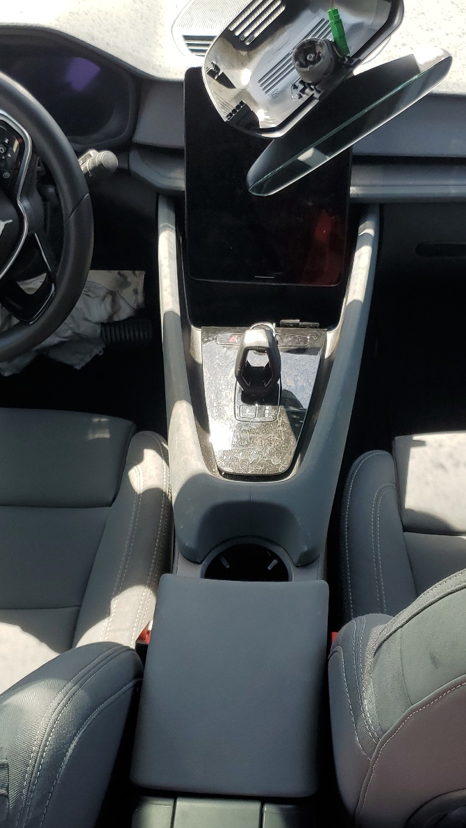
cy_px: 416
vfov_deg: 52.8
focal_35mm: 38
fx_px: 835
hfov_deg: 31.2
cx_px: 235
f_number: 1.5
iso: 50
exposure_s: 1/400
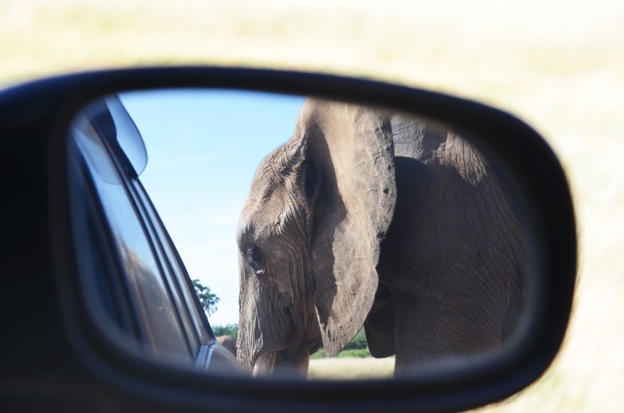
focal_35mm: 82
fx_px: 1427
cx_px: 312
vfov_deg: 16.5
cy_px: 206
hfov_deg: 24.7
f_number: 8
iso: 180
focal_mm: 55
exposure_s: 1/250
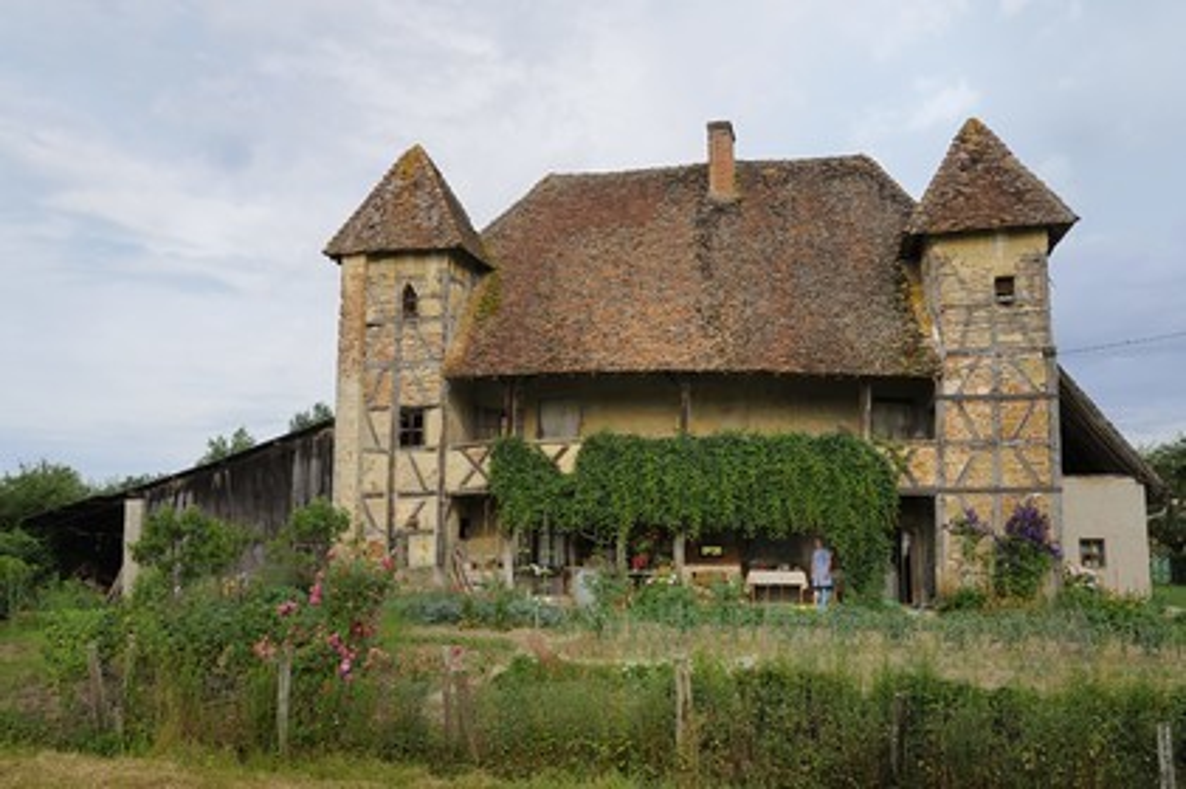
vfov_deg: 38.8
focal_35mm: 34
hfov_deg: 55.8
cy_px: 394
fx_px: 1119
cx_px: 593
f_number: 8
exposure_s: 1/160
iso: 200
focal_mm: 34
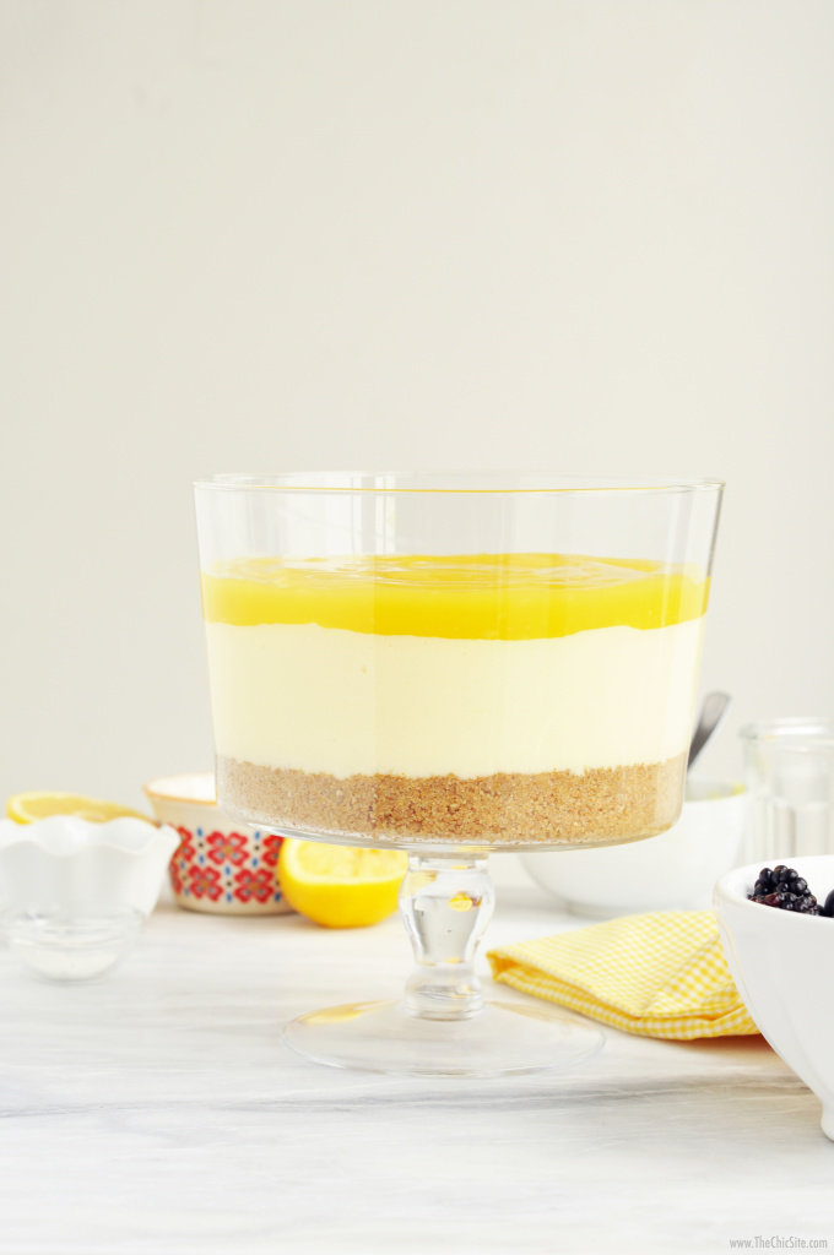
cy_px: 628
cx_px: 417
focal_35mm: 75
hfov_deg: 18.1
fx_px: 2613
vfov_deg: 27.0
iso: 200
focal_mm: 50
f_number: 5
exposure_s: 1/125
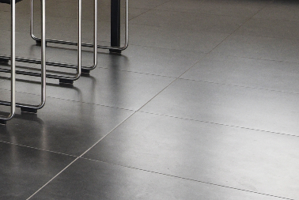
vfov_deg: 13.8
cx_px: -130
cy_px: -92
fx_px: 782
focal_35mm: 94
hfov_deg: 19.3
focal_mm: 22
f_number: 5.6
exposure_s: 1/125
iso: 360
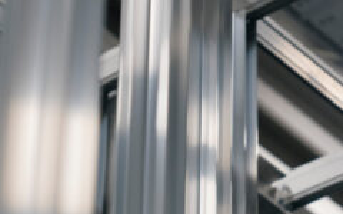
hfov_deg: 9.1
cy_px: 33
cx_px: -80
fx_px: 2131
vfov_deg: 5.8
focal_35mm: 228
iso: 800
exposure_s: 1/125
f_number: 2.8
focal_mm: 70
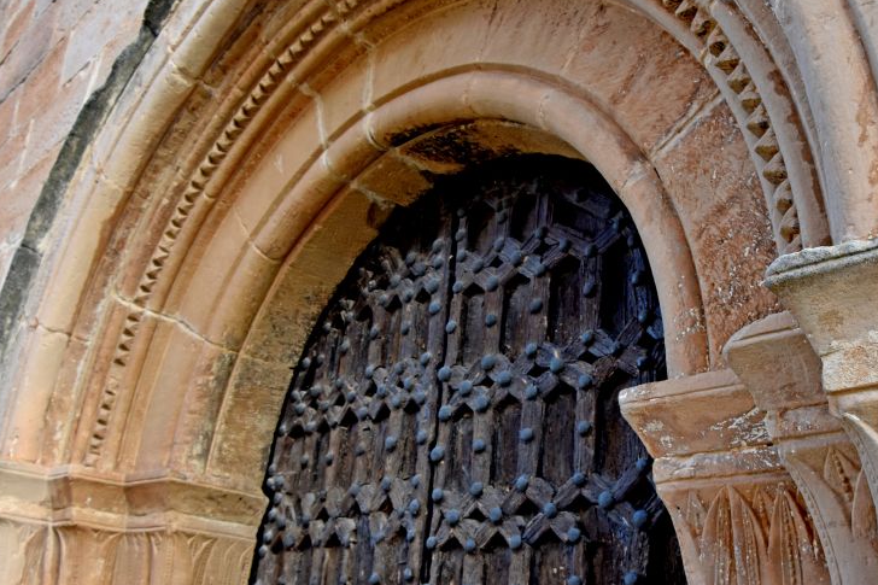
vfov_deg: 34.8
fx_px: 927
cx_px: 560
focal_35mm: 38
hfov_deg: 50.1
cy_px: 379
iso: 500
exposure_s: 1/200
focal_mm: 18
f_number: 7.1
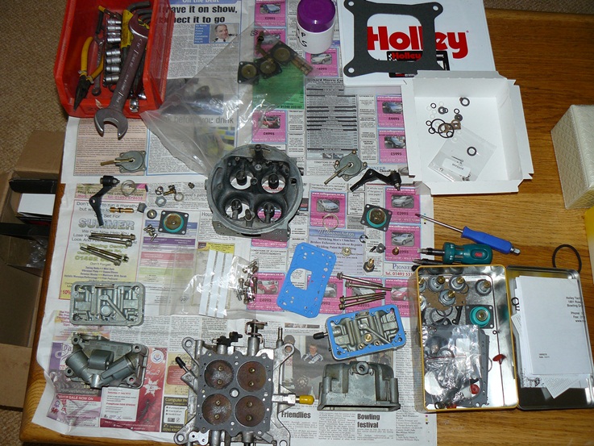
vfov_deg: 39.7
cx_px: 297
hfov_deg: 51.3
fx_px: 618
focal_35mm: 36
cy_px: 223
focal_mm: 6
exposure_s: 1/30
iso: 100
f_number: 2.8
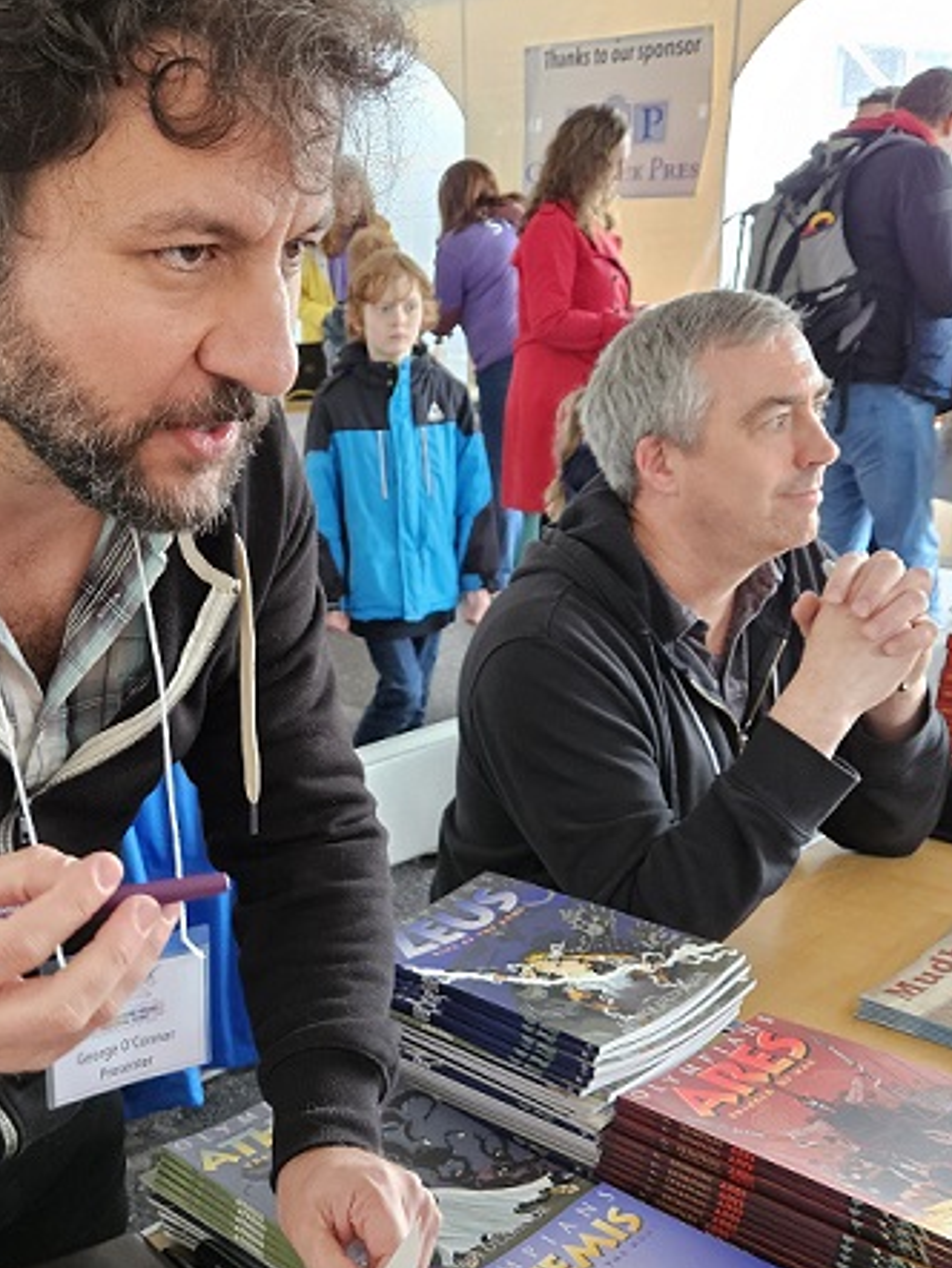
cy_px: 818
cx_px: 208
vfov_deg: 47.3
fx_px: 1429
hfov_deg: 35.8
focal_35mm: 39
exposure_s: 1/120
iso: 640
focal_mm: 5.4
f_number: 1.8
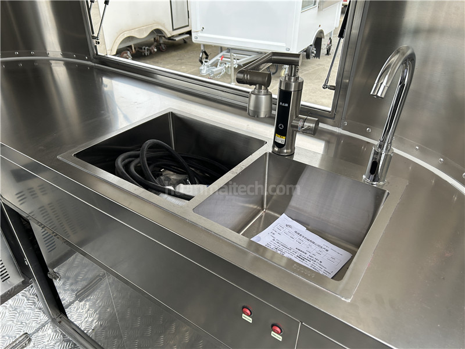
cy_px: 174
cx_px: 232
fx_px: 349
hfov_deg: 67.3
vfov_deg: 53.1
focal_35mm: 26
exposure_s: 1/121
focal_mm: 5.7
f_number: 1.5
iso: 80
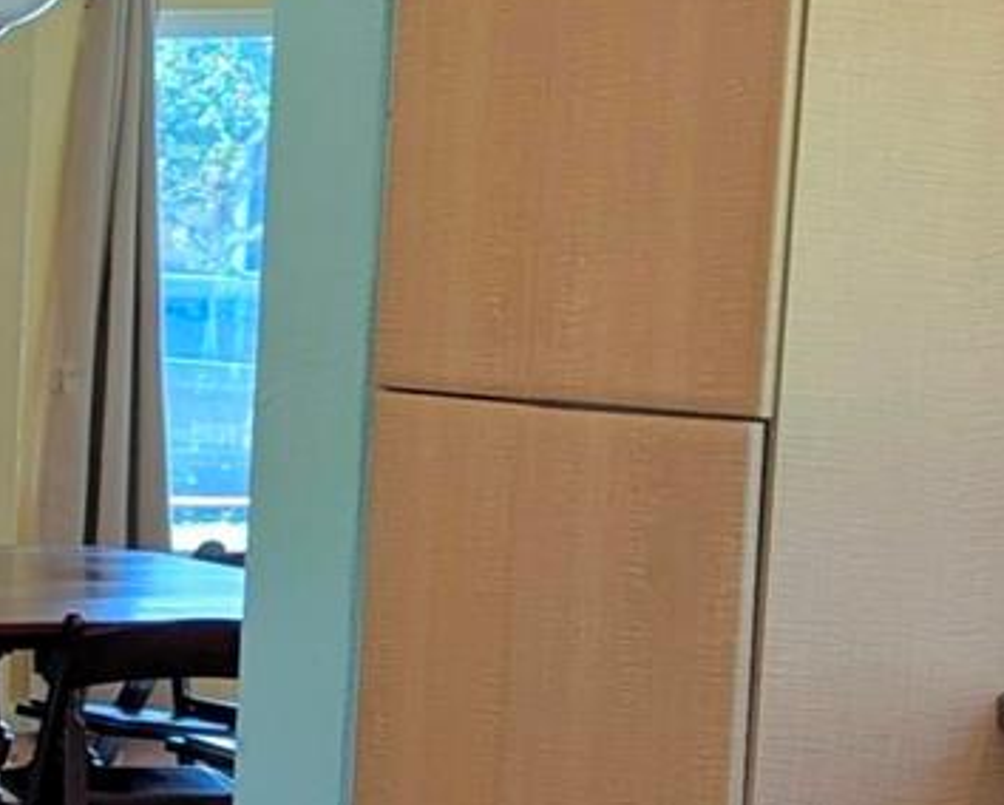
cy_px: 689
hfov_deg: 11.6
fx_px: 4016
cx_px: -1446
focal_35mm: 135
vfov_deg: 11.4
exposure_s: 1/60
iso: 49
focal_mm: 6.81
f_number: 1.85
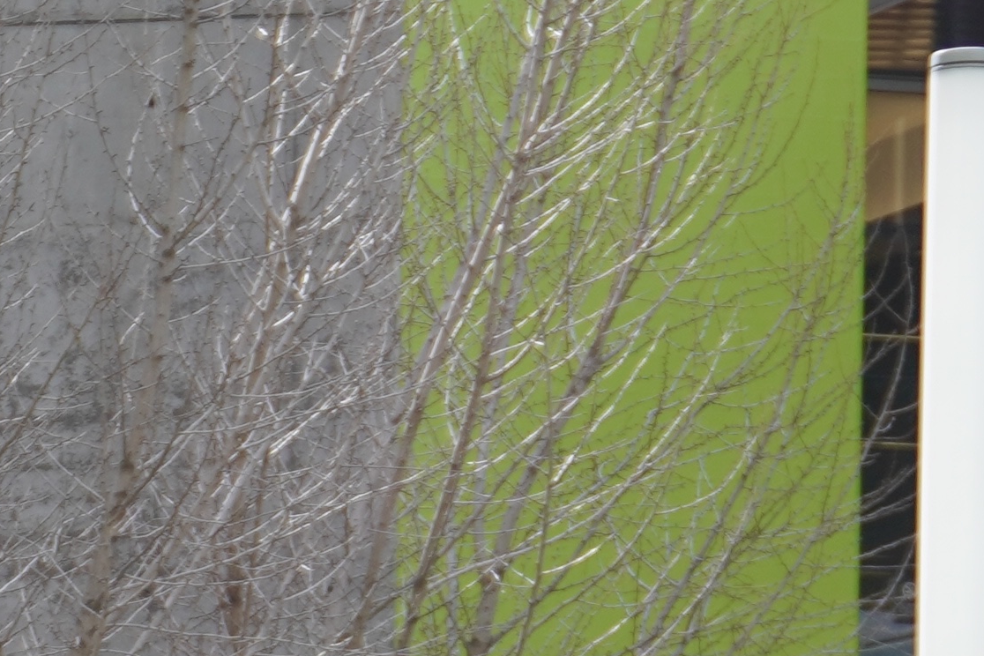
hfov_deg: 9.2
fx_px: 5950
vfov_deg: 6.1
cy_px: 1339
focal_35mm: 218
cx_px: -527
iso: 100
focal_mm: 27
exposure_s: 1/400
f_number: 4.5
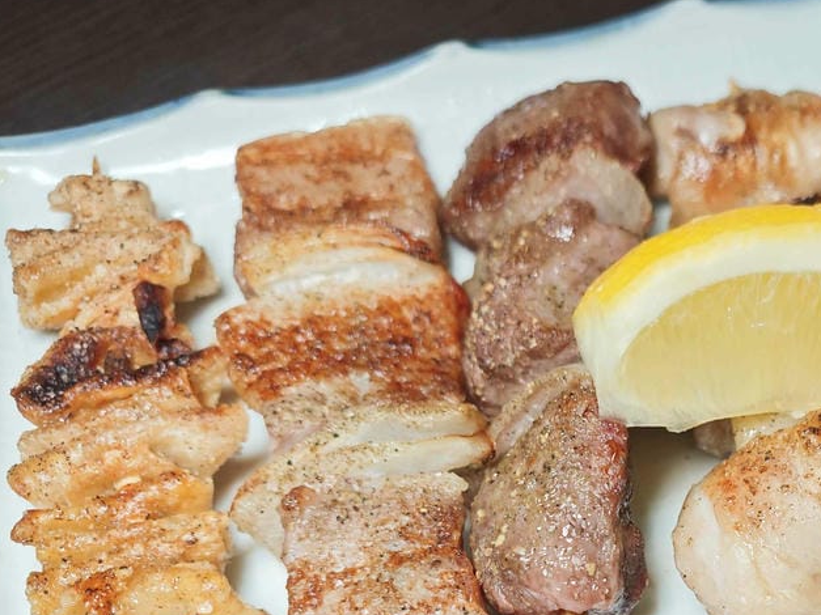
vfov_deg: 31.6
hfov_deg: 40.6
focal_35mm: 44
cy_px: 529
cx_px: 693
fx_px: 1043
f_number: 2.8
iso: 250
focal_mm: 8.72
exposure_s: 1/60
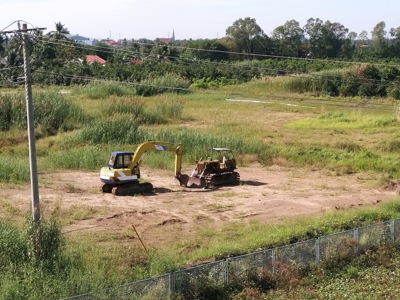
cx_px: 200
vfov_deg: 28.0
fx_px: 601
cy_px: 150
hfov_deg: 36.8
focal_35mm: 52
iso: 40
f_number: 2.4
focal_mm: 5.54
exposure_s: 1/600
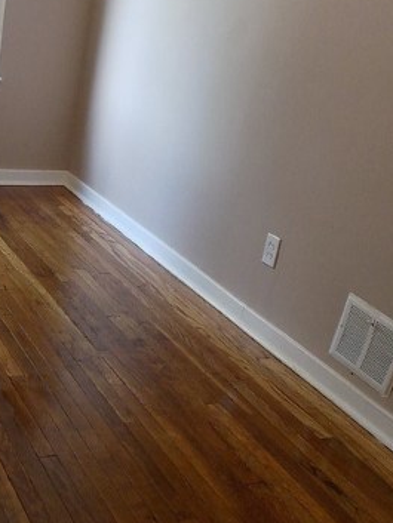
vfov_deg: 38.1
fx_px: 756
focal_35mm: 50
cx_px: -22
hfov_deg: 27.1
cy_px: 286
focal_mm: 4
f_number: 3.1
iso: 140
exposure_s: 1/30
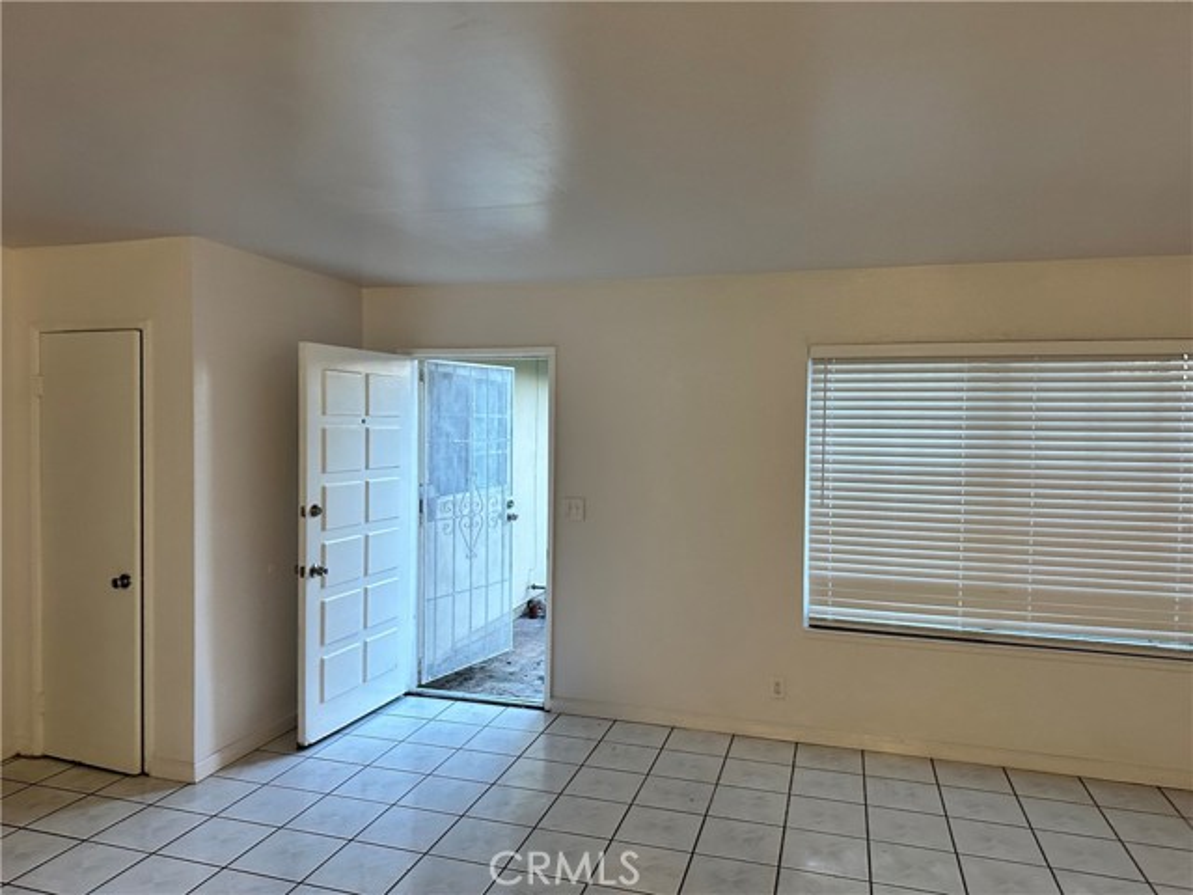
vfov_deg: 56.8
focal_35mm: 24
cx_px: 596
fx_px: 827
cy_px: 448
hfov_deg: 71.6
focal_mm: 6.86
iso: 250
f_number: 1.78
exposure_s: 1/60
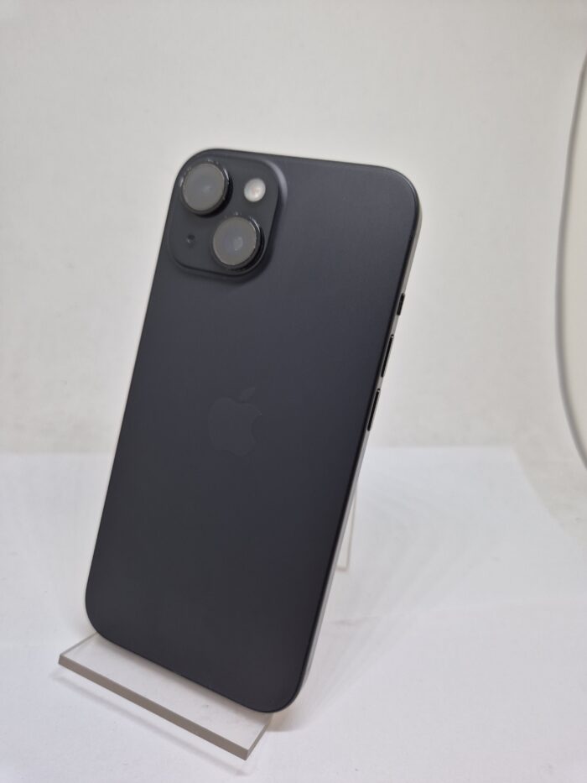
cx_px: 294
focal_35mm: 23
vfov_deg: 73.9
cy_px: 392
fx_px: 520
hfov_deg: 58.9
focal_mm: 5.4
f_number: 1.8
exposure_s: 1/180
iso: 100
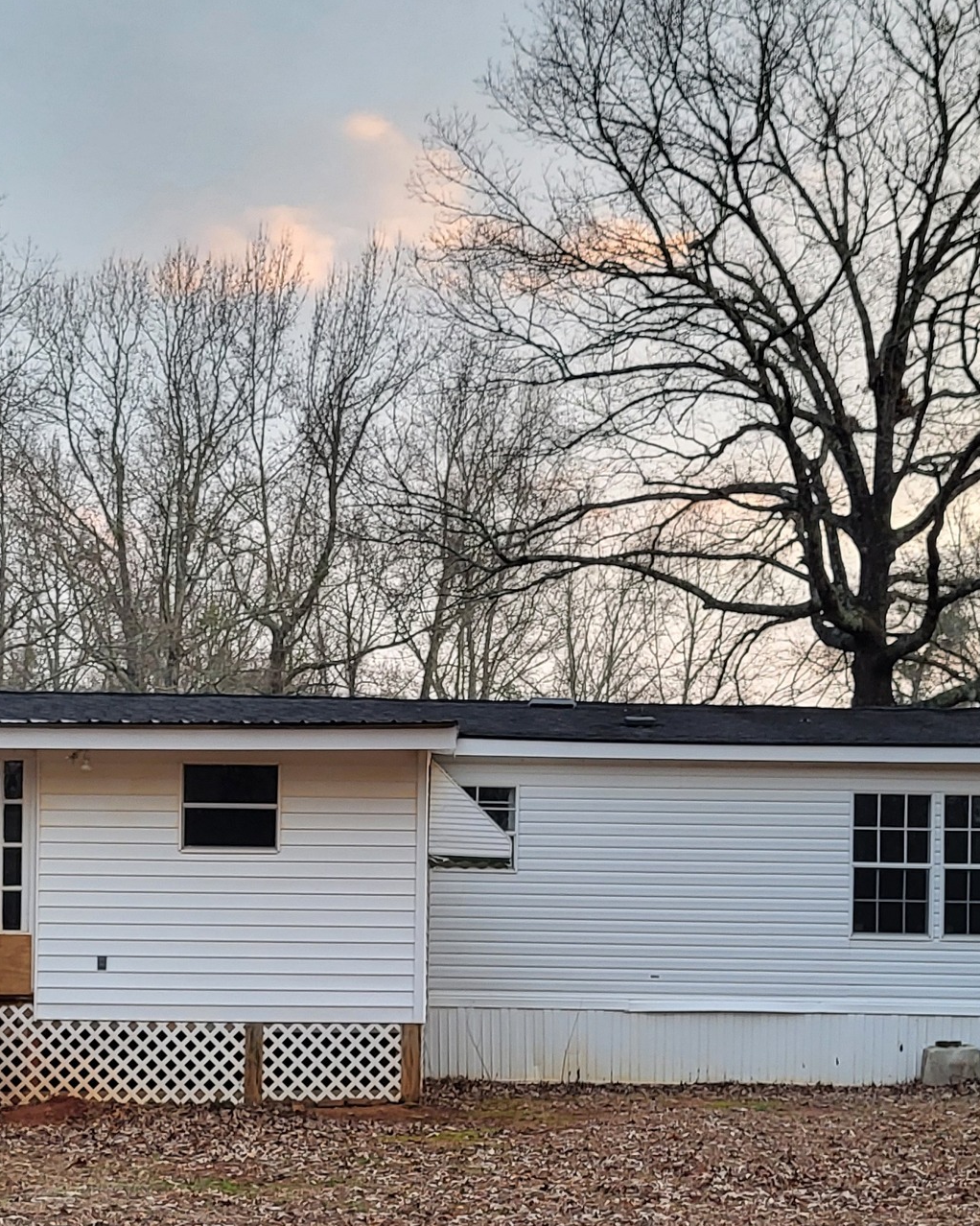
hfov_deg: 24.9
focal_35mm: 61
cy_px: 927
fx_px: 2212
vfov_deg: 30.4
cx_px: 405
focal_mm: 5.4
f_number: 1.8
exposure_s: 1/120
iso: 80
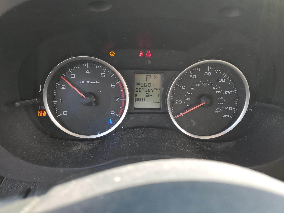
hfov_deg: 67.3
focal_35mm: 26
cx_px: 142
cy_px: 106
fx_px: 213
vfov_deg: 53.1
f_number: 1.5
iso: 50
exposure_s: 1/167
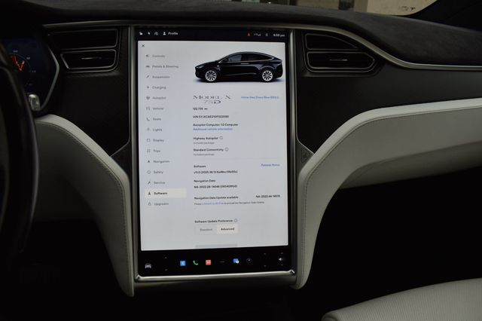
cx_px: 241
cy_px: 160
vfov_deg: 47.9
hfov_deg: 67.4
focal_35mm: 27
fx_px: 361
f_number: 6.3
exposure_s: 1/250
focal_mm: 18
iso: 200
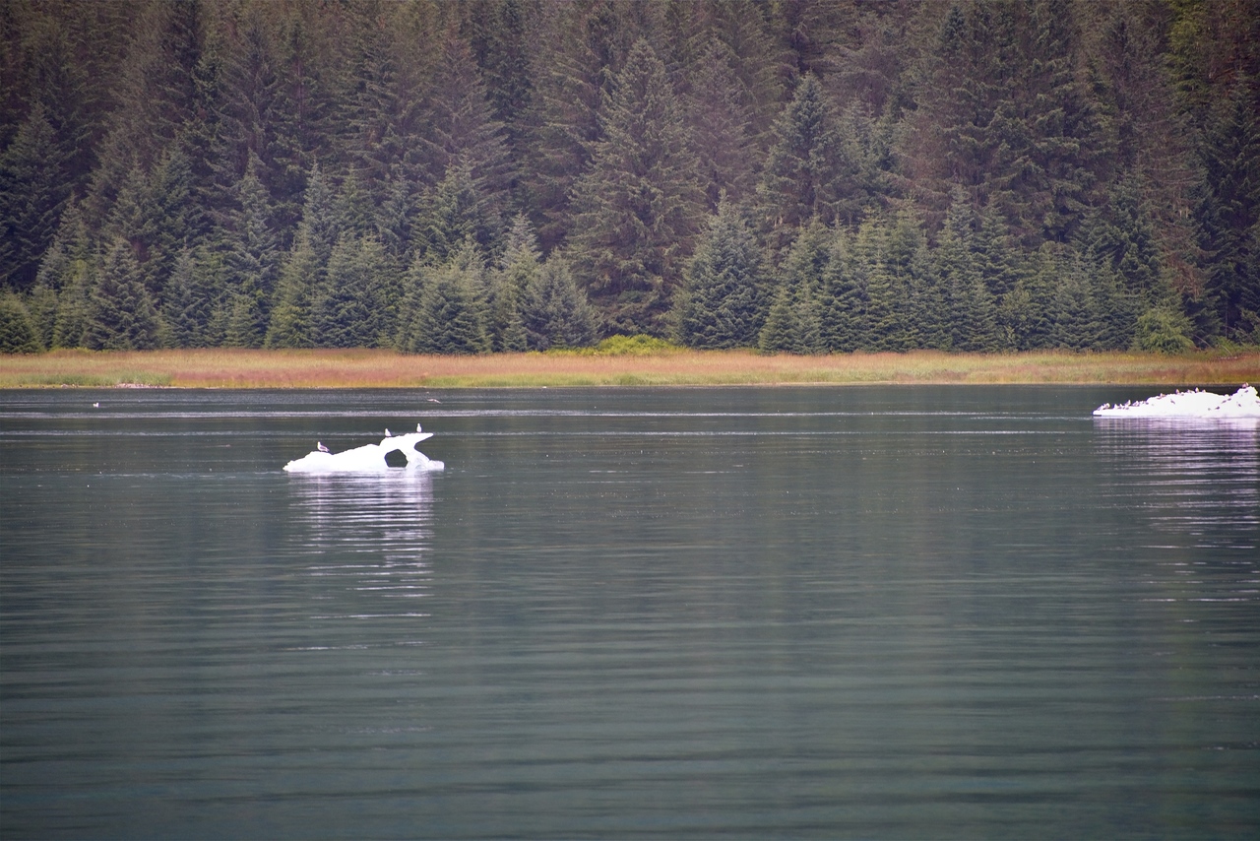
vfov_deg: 4.6
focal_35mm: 300
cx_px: 630
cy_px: 420
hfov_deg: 6.9
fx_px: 10502
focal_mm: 300
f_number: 5.6
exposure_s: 1/640
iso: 720
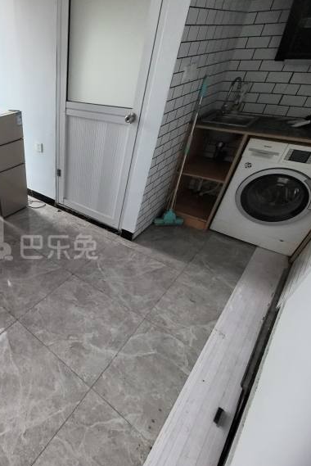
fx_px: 246
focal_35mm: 19
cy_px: 238
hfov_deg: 56.1
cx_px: 33
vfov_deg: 86.9
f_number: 2.2
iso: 100
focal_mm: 1.95
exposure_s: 1/100
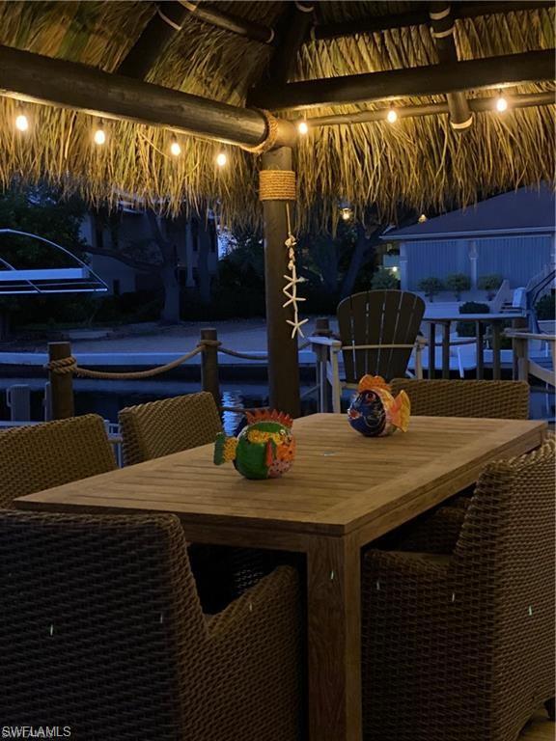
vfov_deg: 36.8
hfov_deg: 28.0
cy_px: 370
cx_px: 278
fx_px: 1114
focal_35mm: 52
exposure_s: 1/15
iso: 1250
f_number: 2
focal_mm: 6
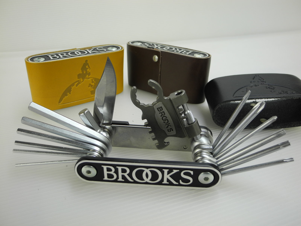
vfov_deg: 46.8
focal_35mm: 30
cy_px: 113
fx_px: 261
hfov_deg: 60.0
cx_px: 150
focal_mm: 6.4
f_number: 2.8
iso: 112
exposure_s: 1/30
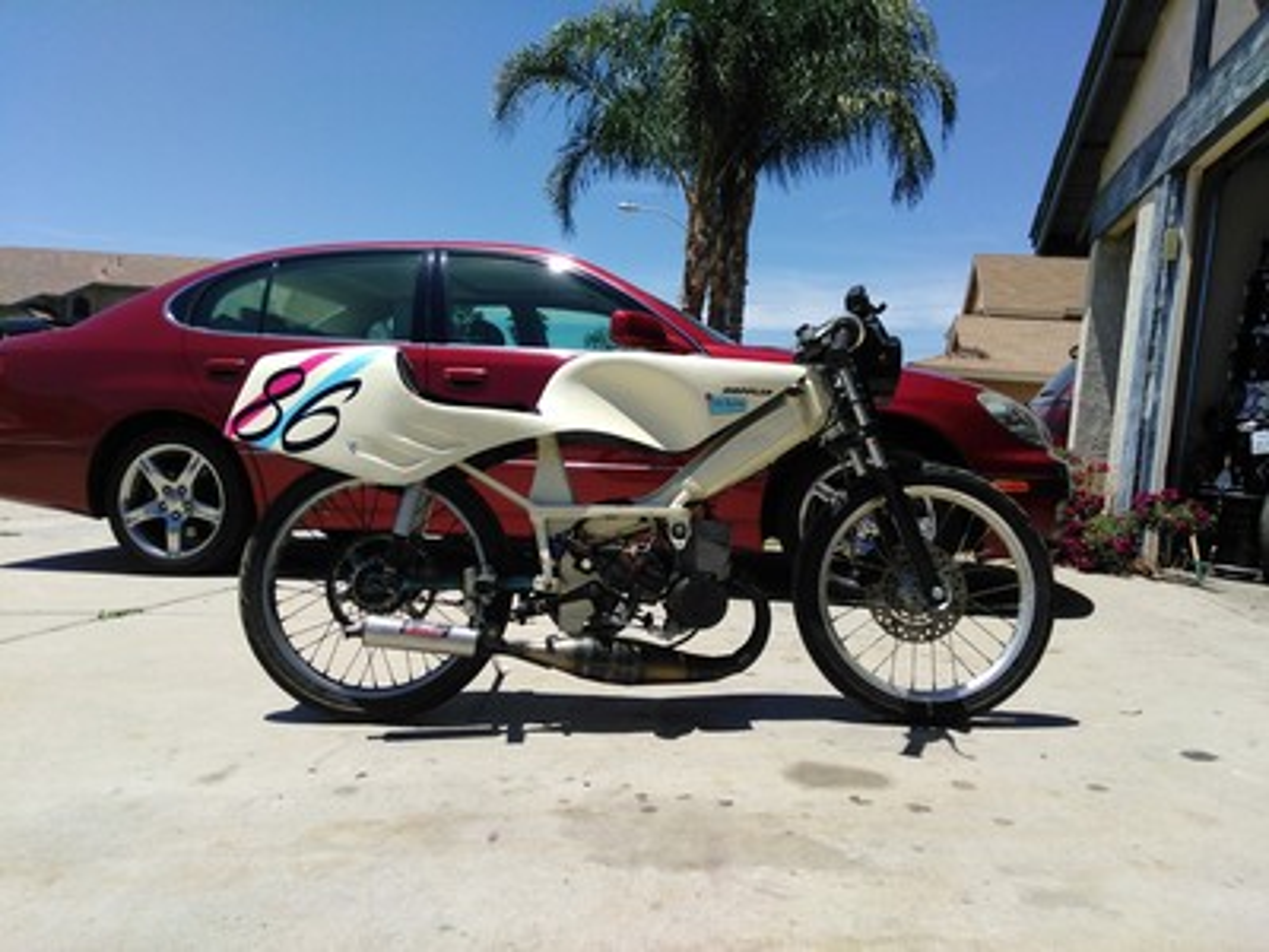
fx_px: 733
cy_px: 476
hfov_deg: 81.7
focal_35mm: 20
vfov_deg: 66.0
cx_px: 634
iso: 100
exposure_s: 1/1196
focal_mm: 3.46
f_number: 2.2
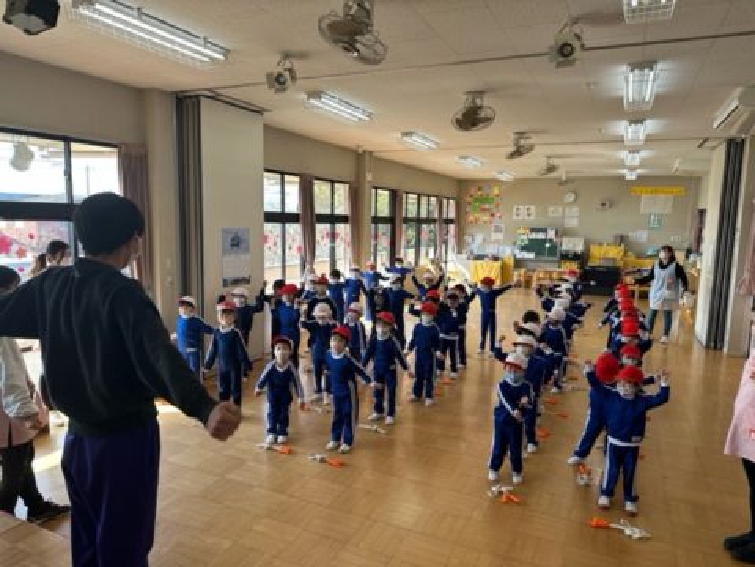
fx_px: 523
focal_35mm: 24
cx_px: 378
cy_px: 284
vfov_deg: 56.8
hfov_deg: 71.6
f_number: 1.78
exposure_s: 1/204
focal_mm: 6.86
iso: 64
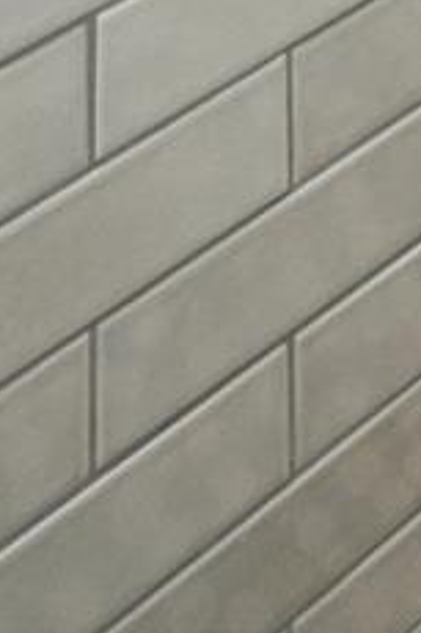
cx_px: 491
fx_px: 1599
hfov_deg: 14.6
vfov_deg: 10.9
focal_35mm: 91
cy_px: -1357
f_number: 6.3
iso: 400
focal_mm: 14
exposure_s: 1/20
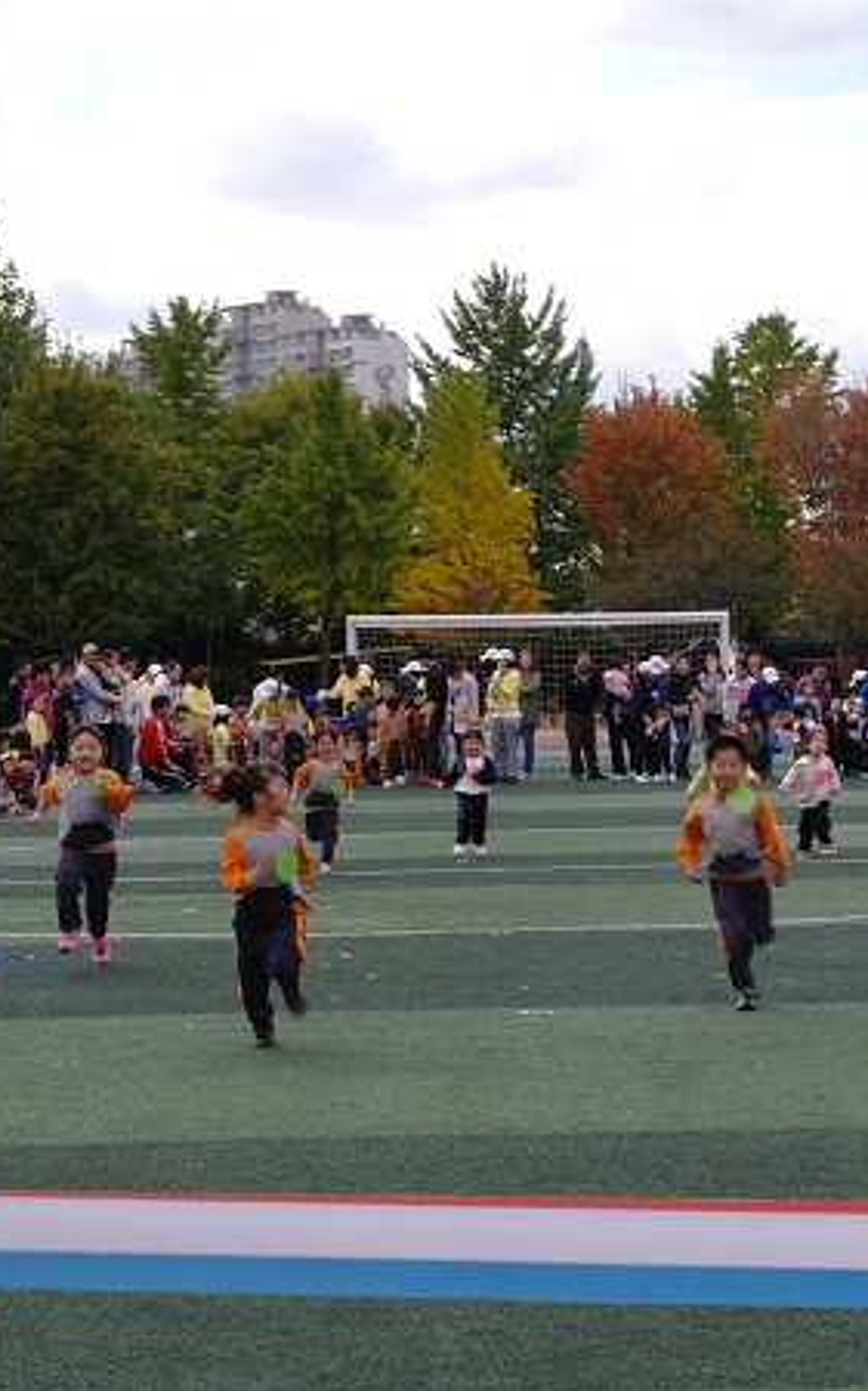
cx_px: 664
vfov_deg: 22.1
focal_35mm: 94
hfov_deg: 13.8
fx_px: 3560
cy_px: 697
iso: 100
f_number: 11
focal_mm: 40
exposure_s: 1/80
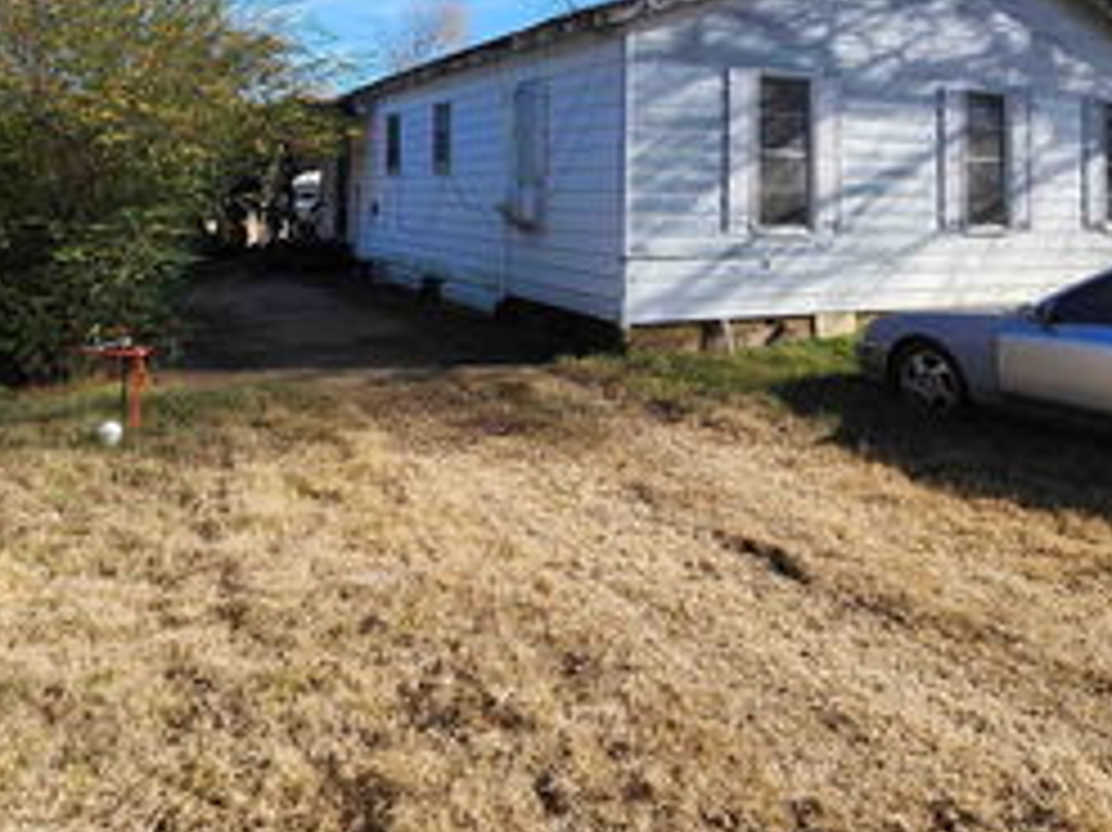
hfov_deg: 65.3
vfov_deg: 47.8
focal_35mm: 27
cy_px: 139
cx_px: 554
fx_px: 867
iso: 50
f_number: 2.2
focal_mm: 2.2
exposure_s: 1/1067
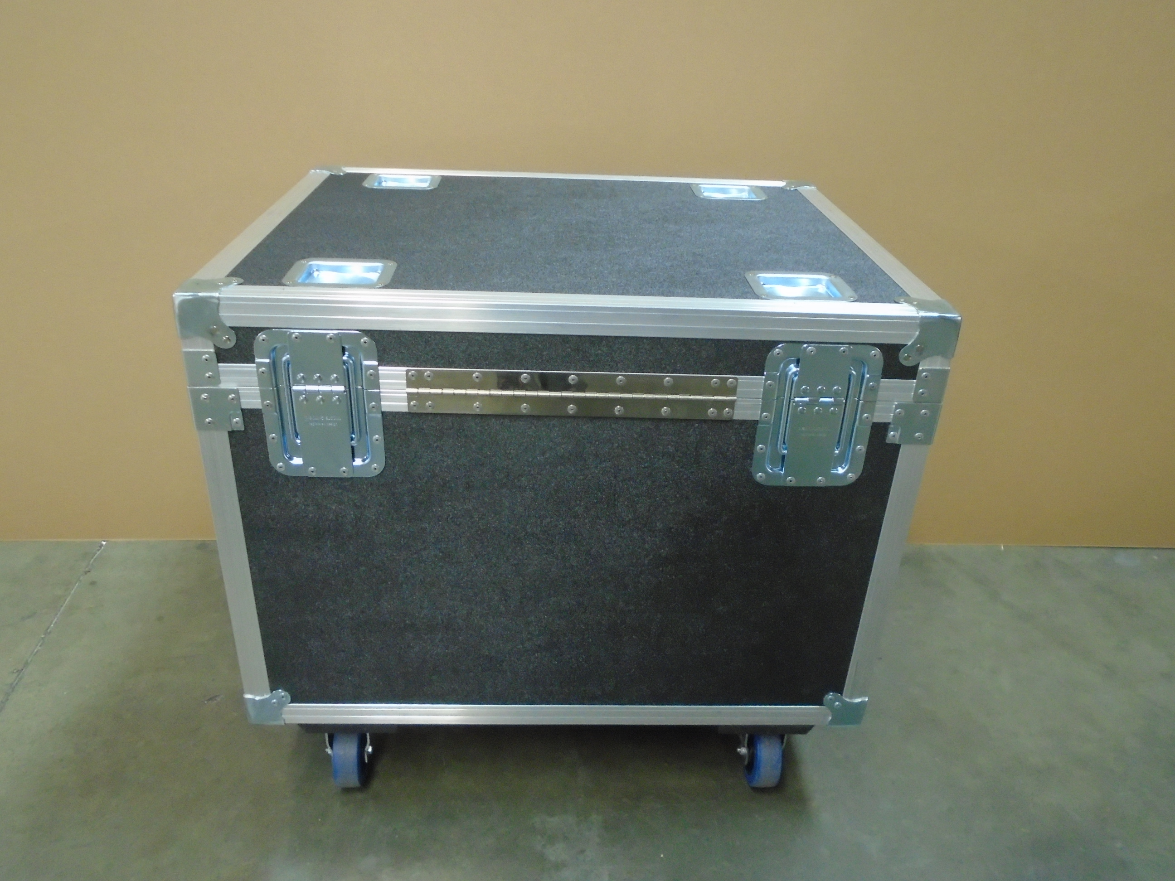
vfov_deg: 53.1
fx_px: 883
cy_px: 440
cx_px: 588
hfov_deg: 67.3
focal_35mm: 26
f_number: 3.2
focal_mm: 4.6
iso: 400
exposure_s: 1/10
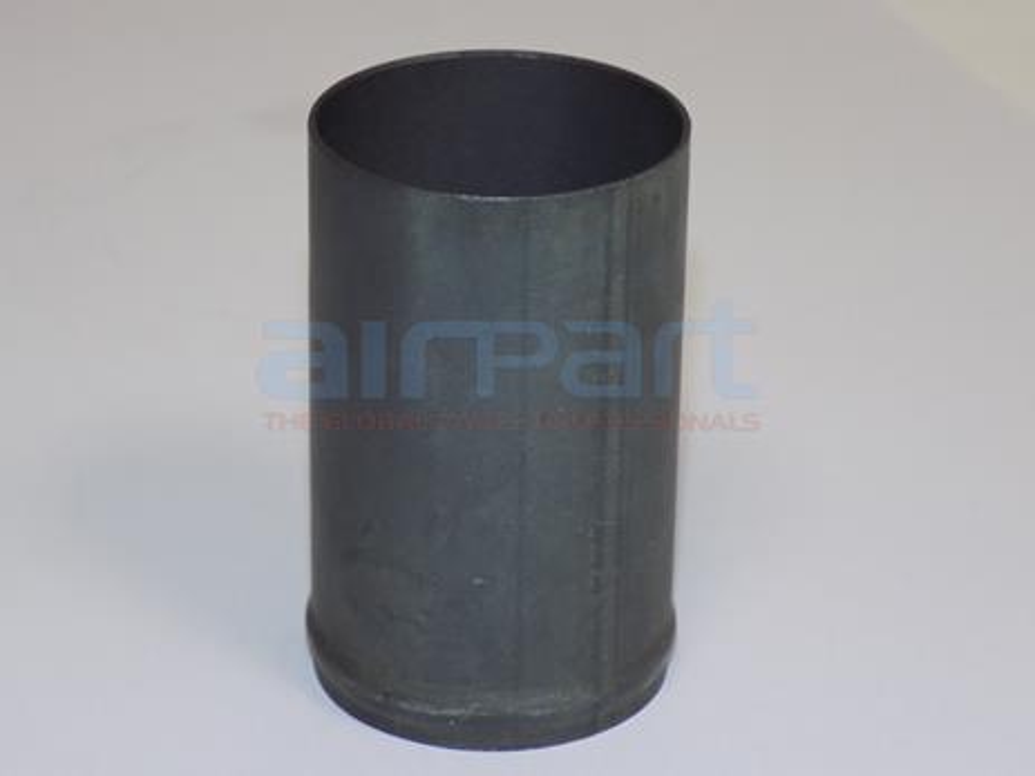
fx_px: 3527
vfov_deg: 12.5
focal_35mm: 118
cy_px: 388
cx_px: 518
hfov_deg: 16.7
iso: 360
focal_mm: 20.9
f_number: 4.8
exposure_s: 1/30
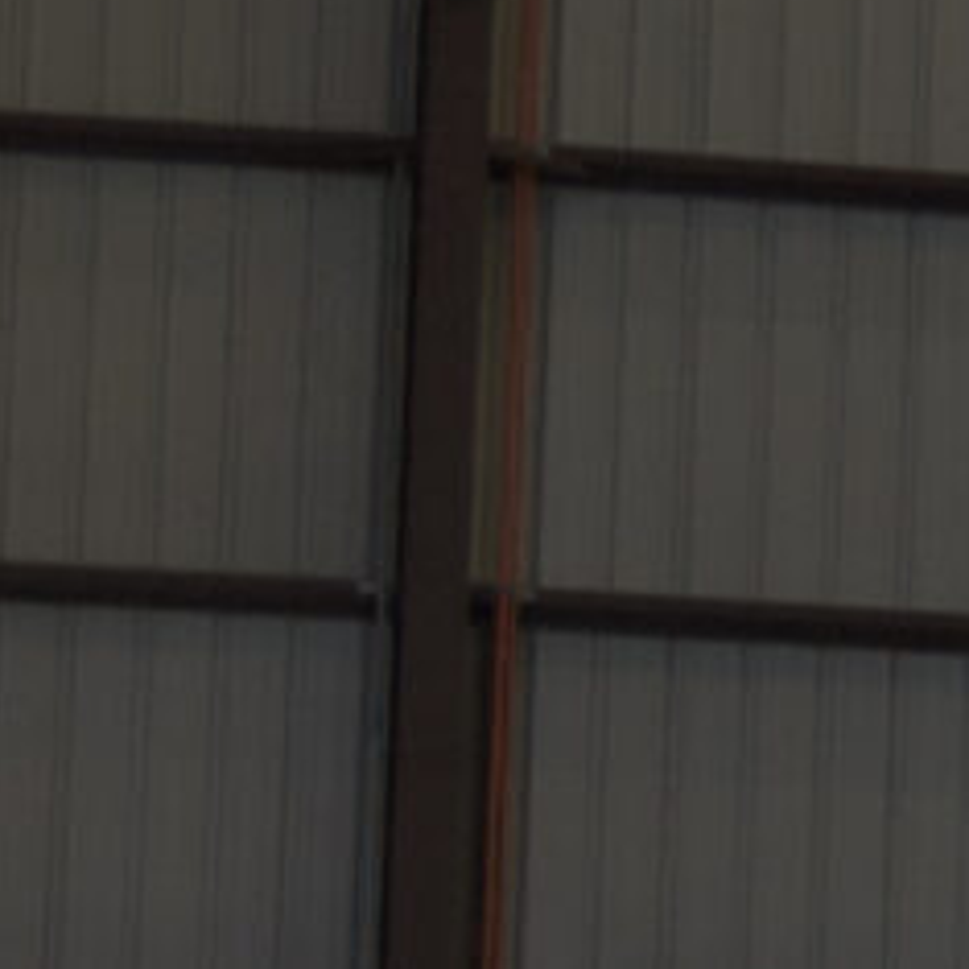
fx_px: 12320
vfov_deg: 4.5
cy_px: 829
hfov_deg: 4.4
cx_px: 2660
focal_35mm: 389
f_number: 4.2
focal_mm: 30
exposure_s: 1/250
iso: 200
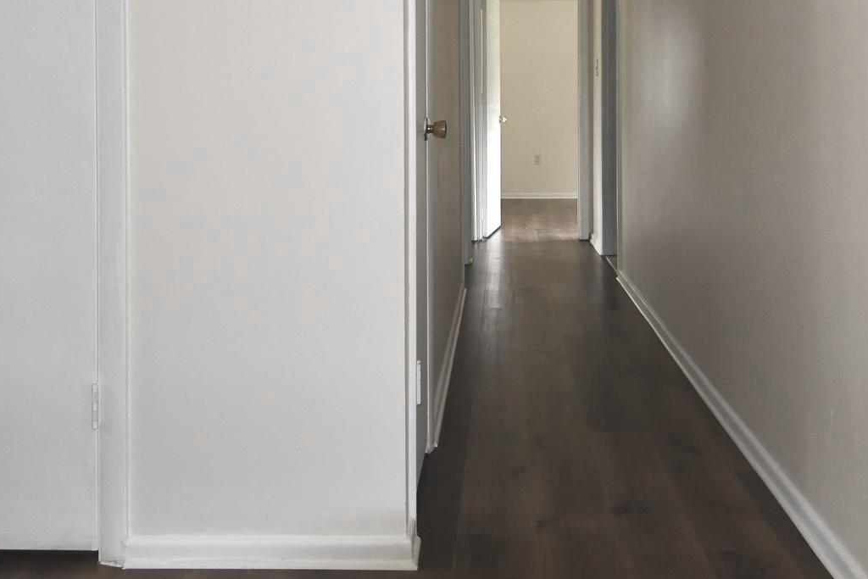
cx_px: 492
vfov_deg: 35.7
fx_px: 868
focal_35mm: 36
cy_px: 116
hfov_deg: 53.0
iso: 1100
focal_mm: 12
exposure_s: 1/60
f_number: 4
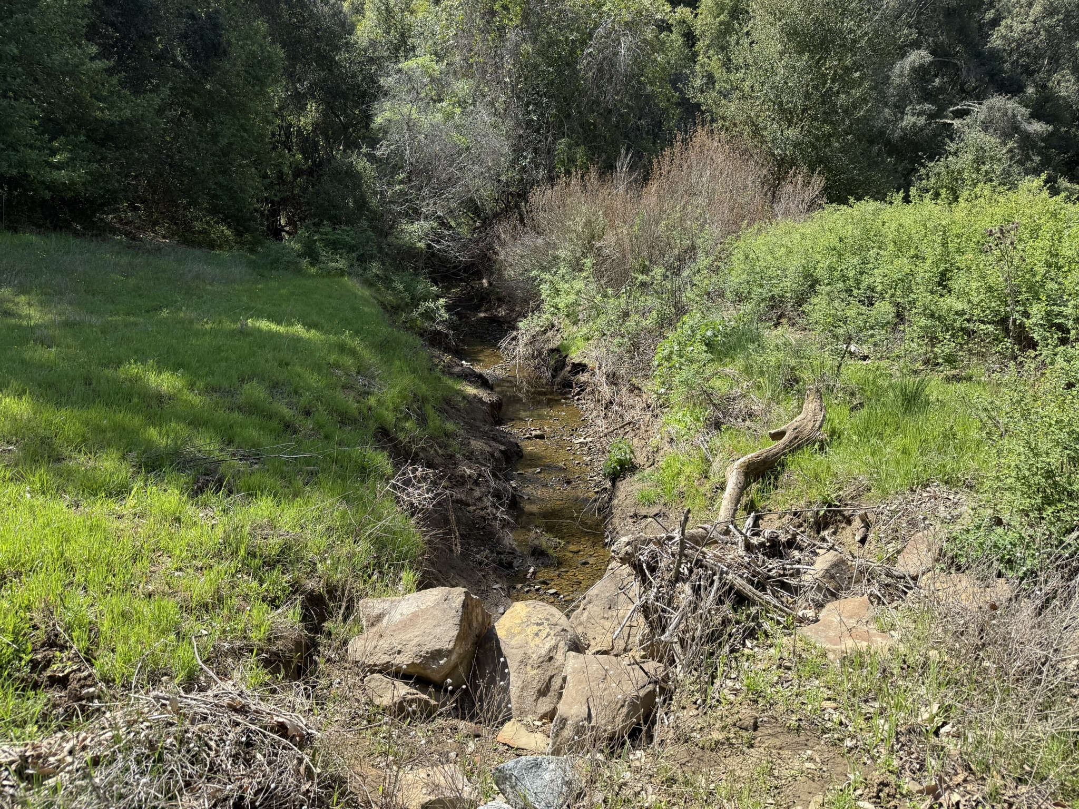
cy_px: 404
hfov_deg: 71.6
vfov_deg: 56.8
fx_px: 748
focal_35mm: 24
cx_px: 540
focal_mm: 6.76
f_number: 1.78
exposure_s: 1/1727
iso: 80
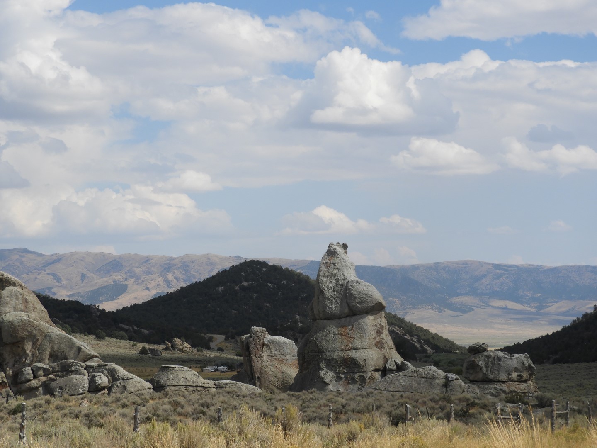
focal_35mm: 105
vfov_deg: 14.1
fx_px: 1811
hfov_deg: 18.7
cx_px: 298
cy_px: 224
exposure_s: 1/1000
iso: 100
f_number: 4.8
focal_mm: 18.8
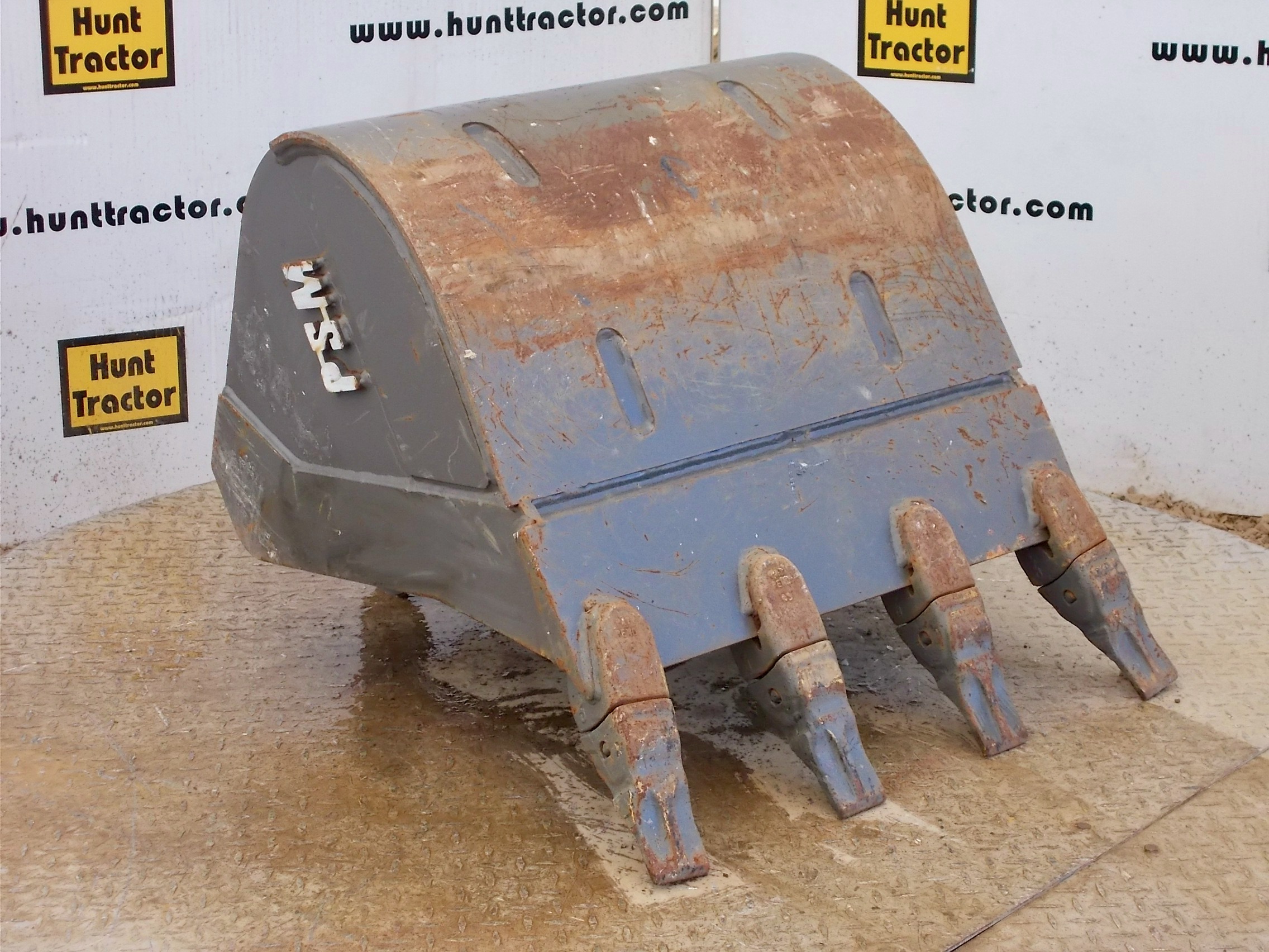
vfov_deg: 19.4
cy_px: 476
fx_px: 2786
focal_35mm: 76
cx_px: 634
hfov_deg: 25.7
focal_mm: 13.5
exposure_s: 1/60
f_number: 5.8
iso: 200
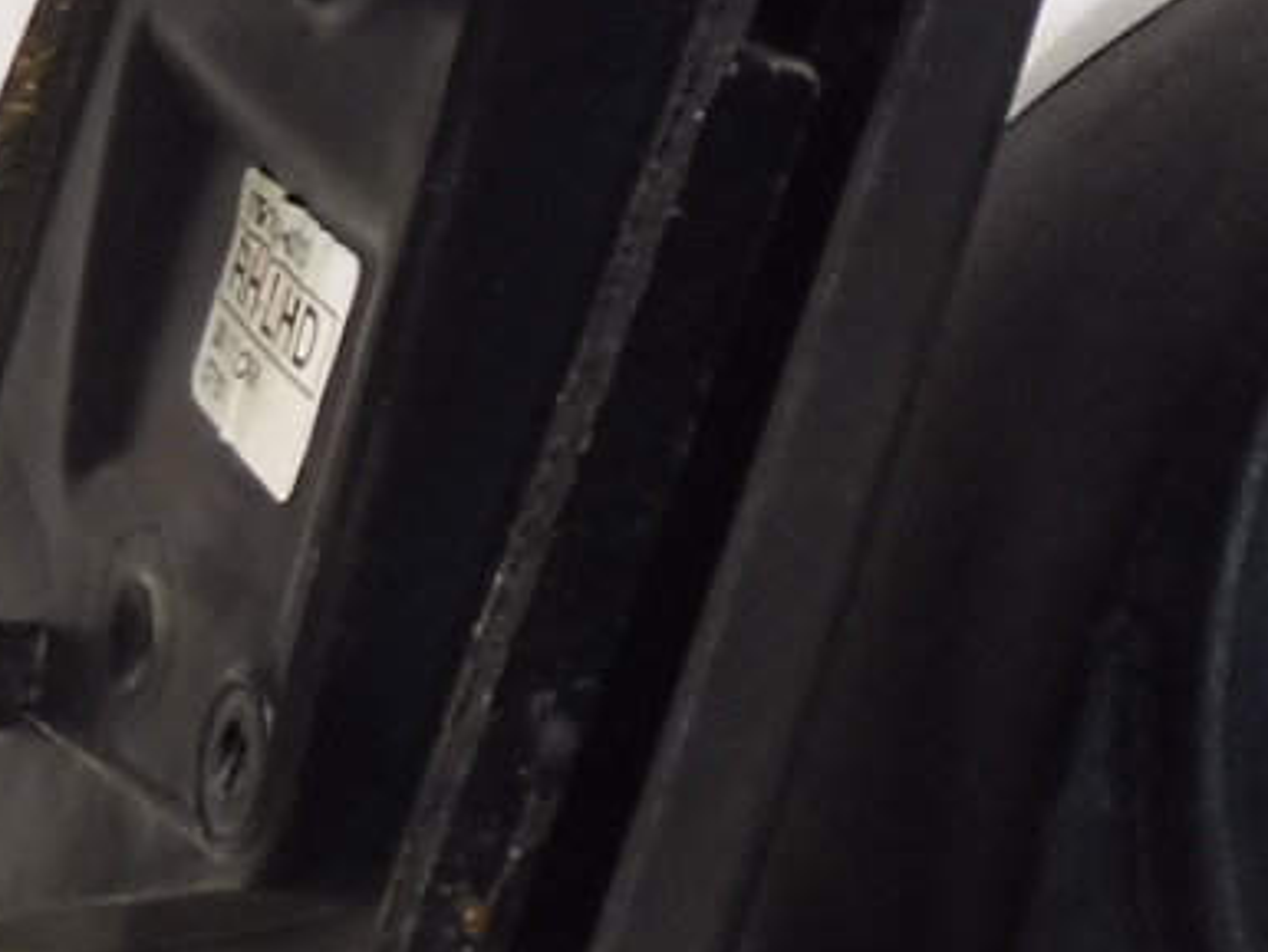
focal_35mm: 133
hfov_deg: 14.1
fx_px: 4873
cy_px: -254
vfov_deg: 10.9
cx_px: 1716
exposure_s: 1/60
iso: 200
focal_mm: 4.4
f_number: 3.5
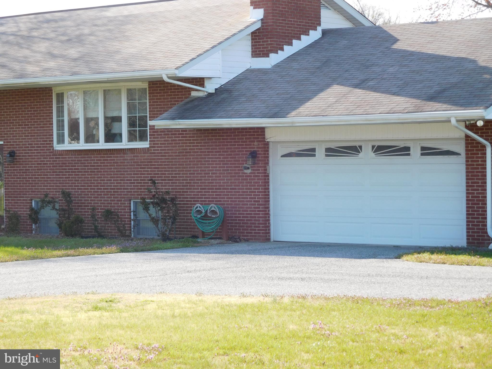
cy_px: 184
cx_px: 246
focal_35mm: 100
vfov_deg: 14.8
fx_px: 1421
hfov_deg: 19.6
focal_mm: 17.8
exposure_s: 1/200
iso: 125
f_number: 4.8
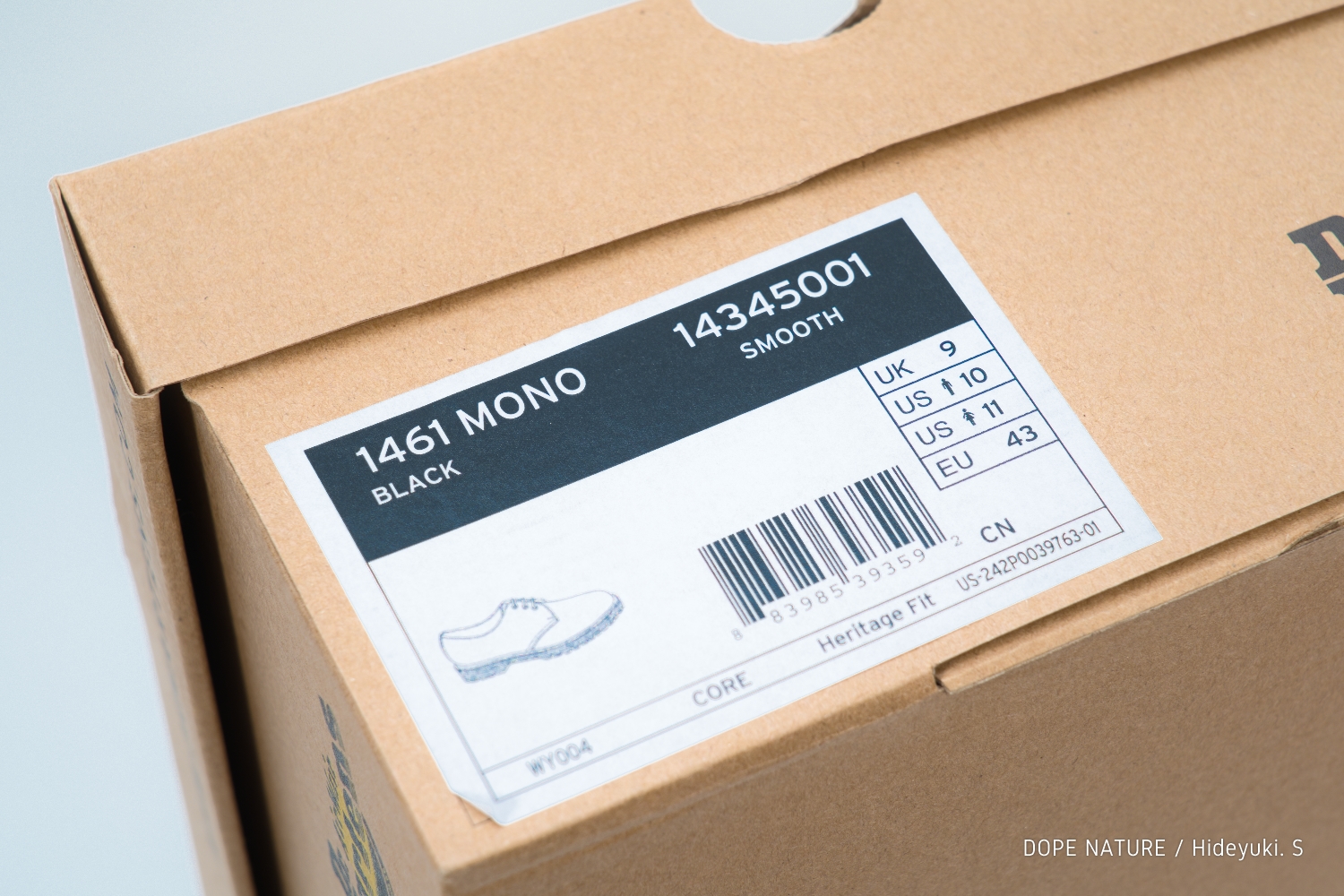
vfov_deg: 13.6
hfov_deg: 20.2
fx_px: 3770
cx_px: 672
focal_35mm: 101
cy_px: 448
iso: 100
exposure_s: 1/8
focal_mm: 101
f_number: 10
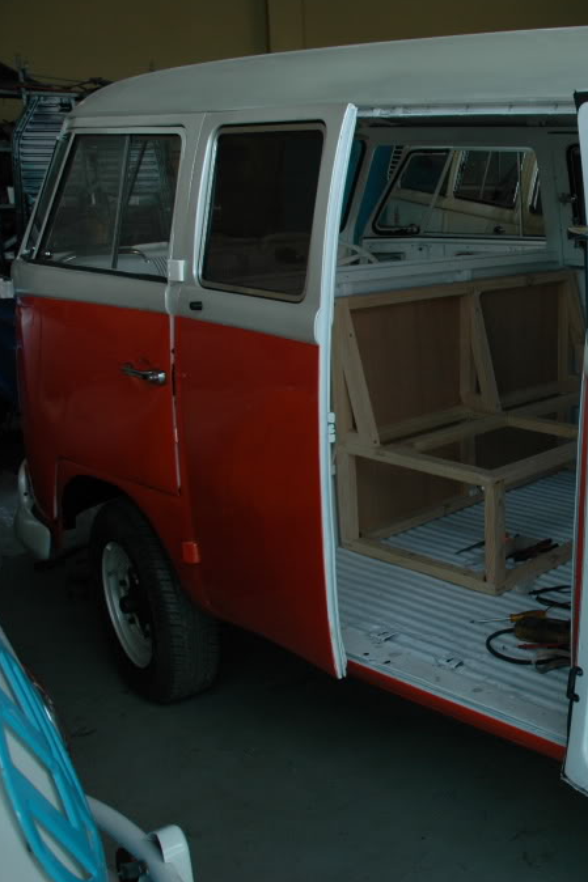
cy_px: 438
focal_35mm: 41
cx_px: 663
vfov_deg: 47.4
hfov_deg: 29.2
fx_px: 1005
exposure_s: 1/125
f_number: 5.6
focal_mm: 18
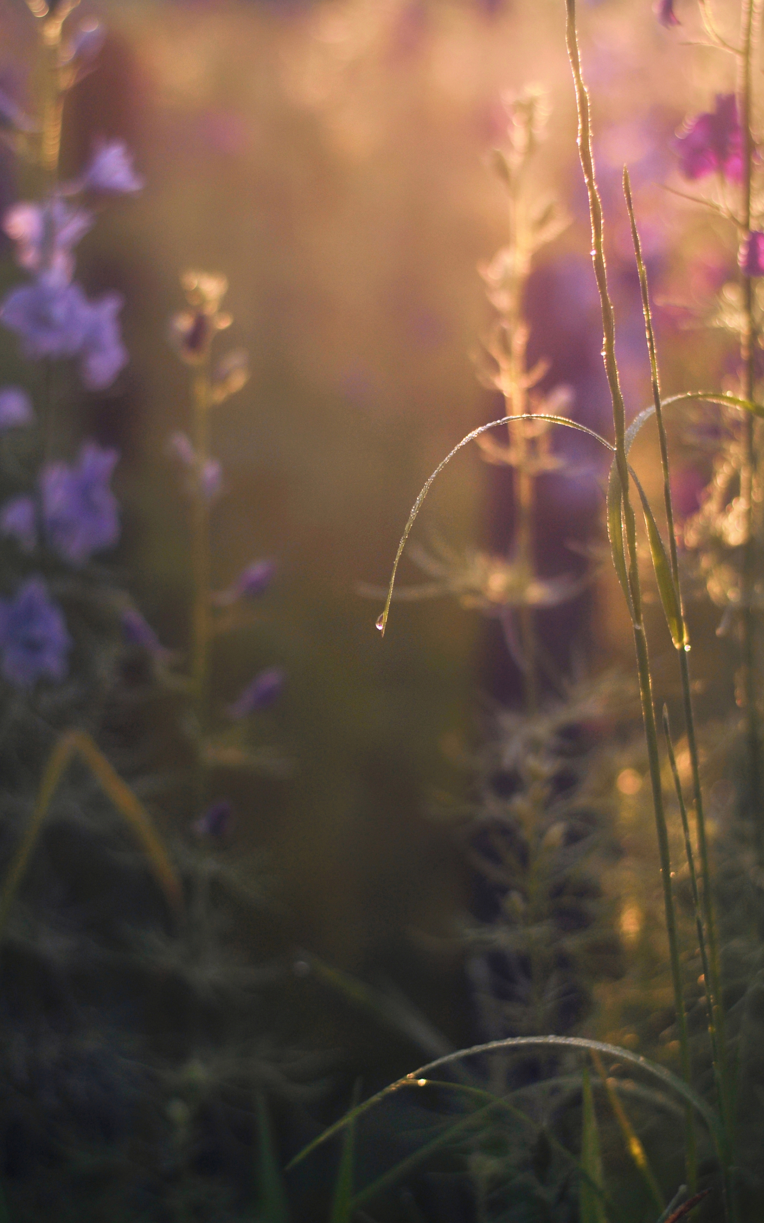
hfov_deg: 16.9
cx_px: 396
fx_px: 2565
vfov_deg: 26.8
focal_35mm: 77
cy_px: 615
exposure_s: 1/4000
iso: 250
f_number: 2.5
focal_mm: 50
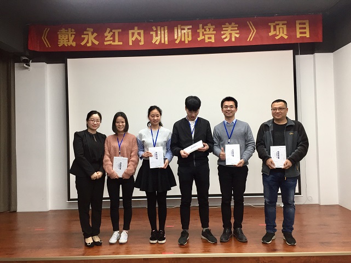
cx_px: 176
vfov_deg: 48.2
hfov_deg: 61.7
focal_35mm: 29
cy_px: 132
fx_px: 294
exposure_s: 1/33
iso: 80
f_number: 2.2
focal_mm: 4.15
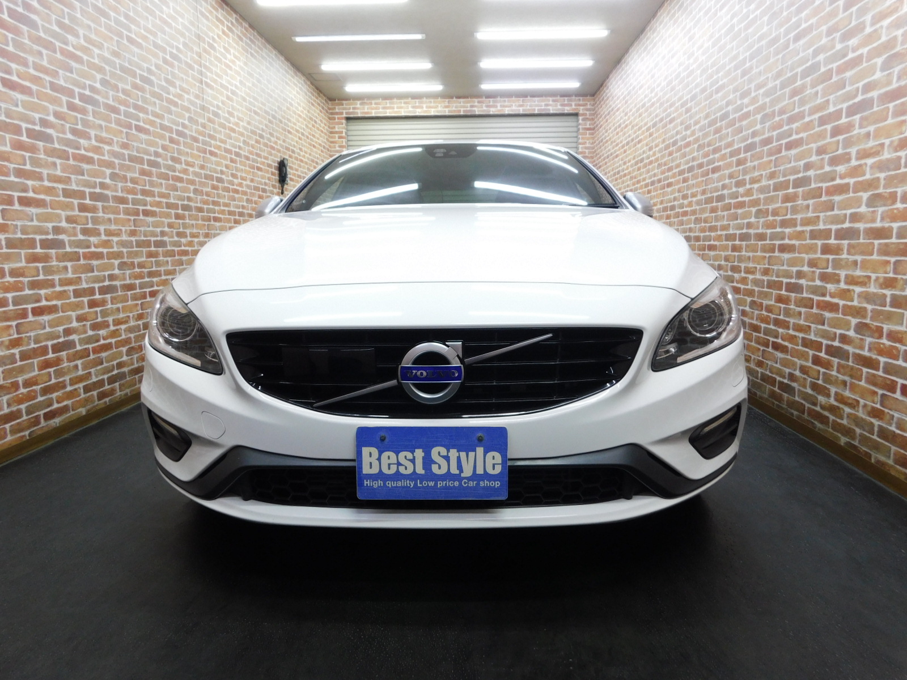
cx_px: 454
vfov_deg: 58.9
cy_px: 340
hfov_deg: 73.9
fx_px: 603
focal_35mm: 23
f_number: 3
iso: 220
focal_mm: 4
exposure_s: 1/30
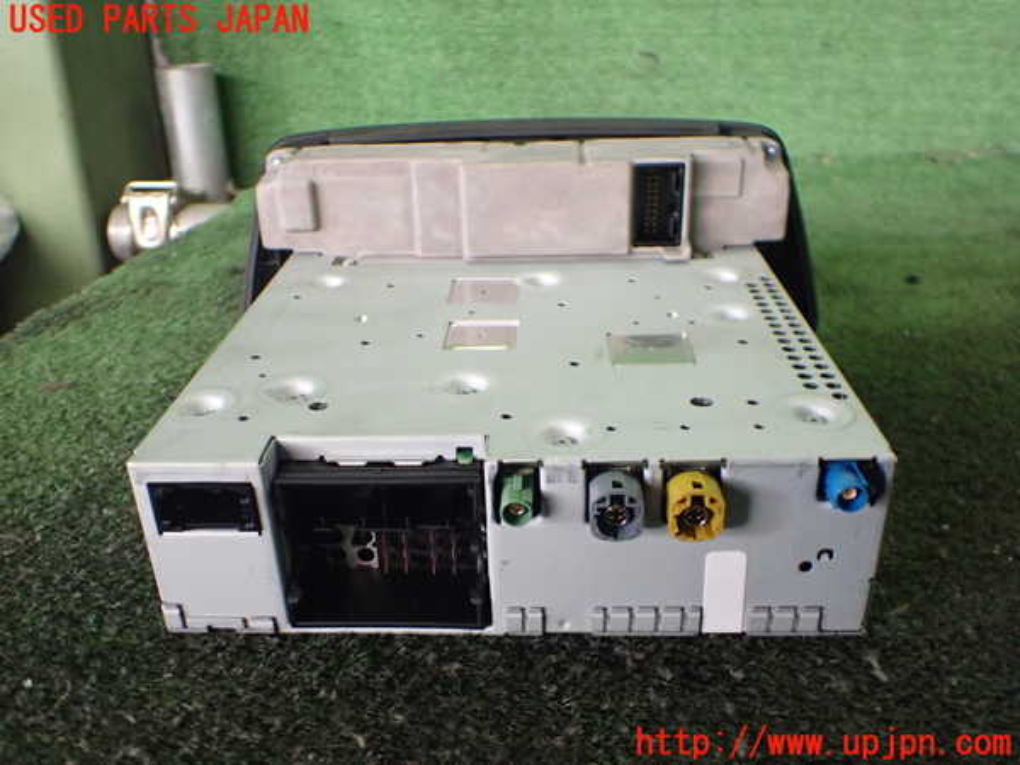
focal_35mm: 30
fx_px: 884
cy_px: 382
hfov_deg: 60.0
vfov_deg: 46.8
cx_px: 510
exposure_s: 1/125
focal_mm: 5.4
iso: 800
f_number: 2.3
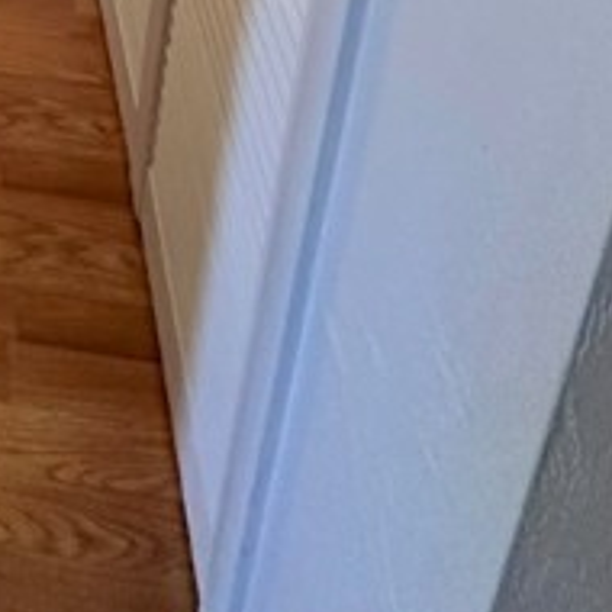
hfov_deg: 27.8
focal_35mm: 50
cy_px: -525
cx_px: -200
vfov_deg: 21.0
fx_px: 1000
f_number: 2.2
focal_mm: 2.22
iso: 400
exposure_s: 1/60
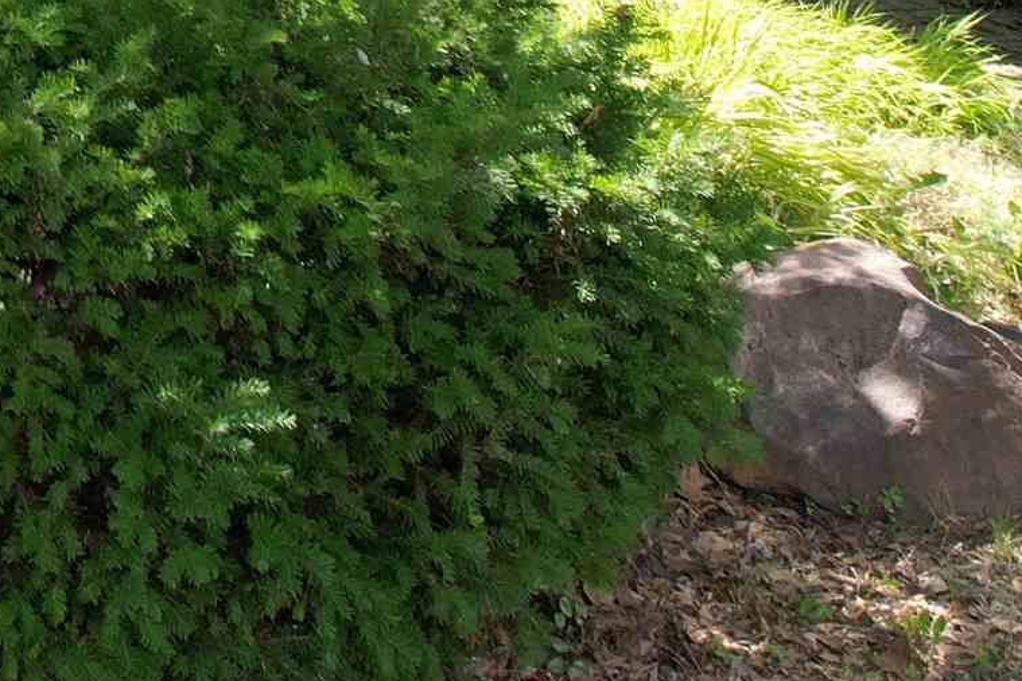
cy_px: -583
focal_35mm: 89
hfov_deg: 19.9
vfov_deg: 13.6
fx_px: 2526
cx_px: -494
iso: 100
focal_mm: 8.38
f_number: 2.8
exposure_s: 1/320
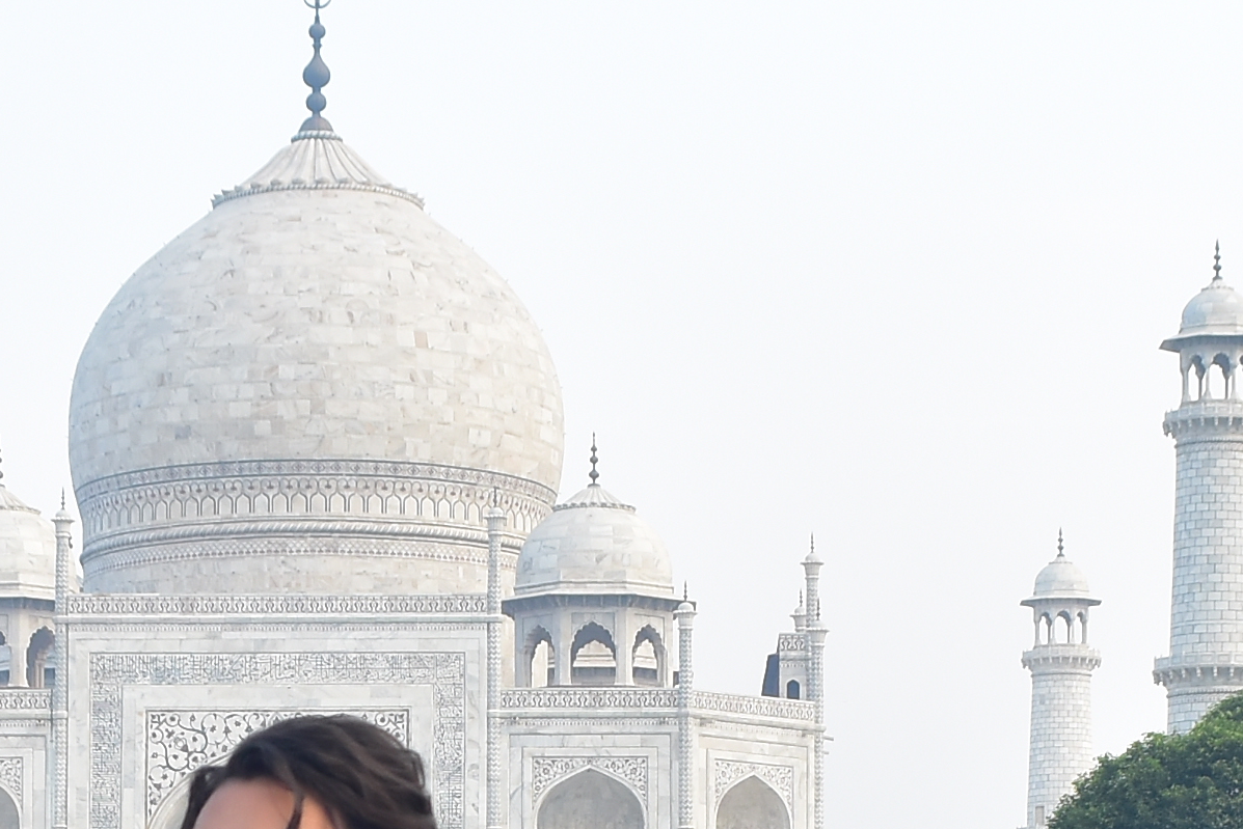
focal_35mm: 141
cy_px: 1206
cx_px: 469
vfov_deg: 9.5
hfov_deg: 14.5
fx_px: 4866
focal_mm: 25
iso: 200
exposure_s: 1/100
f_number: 6.3
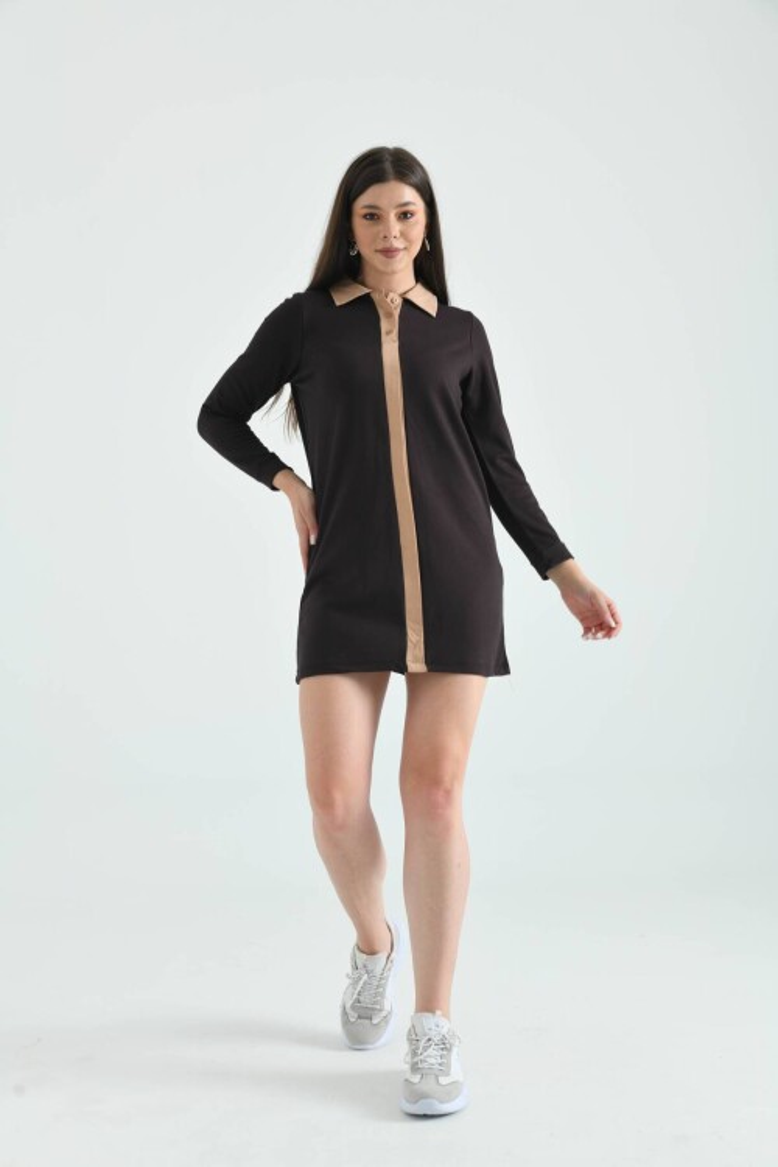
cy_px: 584
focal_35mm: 44
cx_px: 389
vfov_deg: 44.5
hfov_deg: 30.5
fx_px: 1426
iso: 100
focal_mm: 44
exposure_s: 1/125
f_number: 6.3
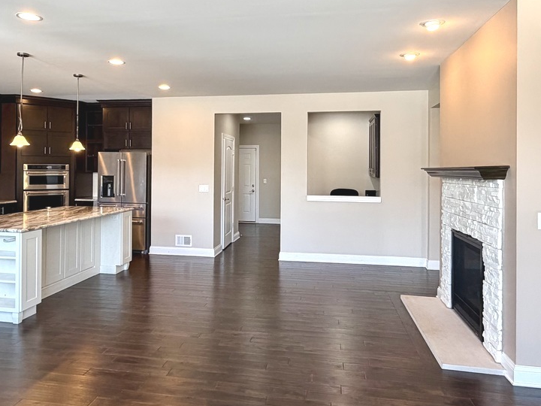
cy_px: 168
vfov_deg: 49.5
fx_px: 438
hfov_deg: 63.3
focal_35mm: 28
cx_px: 246
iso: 200
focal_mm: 2.22
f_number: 2.2
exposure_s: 1/120
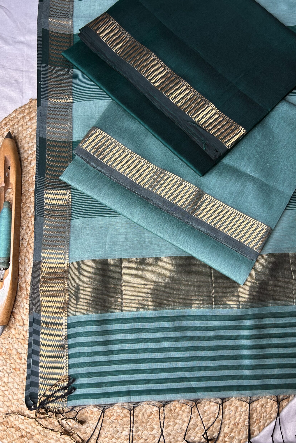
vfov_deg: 65.5
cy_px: 219
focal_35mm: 28
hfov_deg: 46.3
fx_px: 345
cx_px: 163
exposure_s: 1/100
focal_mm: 5.7
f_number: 1.5
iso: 32
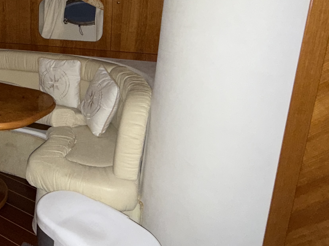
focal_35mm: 34
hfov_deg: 47.2
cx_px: 20
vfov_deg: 40.5
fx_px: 323
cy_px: 59
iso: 250
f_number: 2.2
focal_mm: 2.22
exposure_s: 1/18
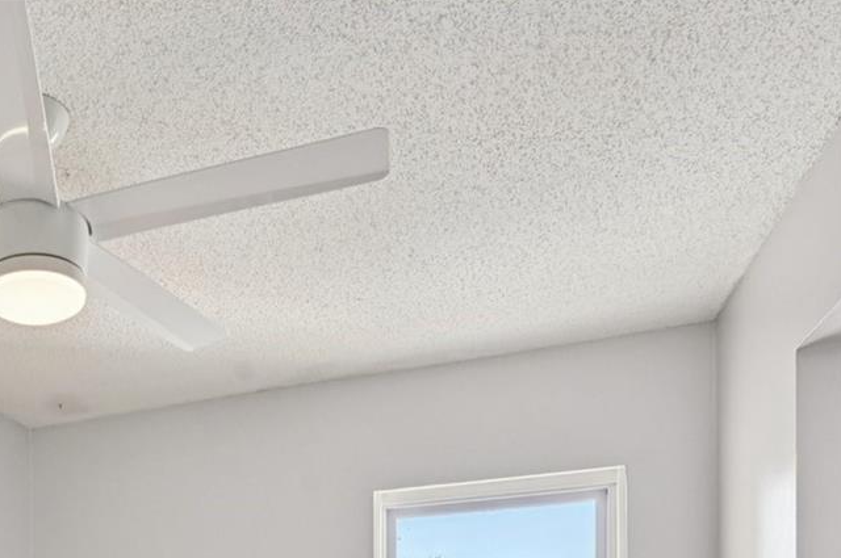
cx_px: 57
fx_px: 817
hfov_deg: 47.8
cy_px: 690
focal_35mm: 35
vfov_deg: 31.0
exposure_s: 1/50
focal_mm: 14
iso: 400
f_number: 8
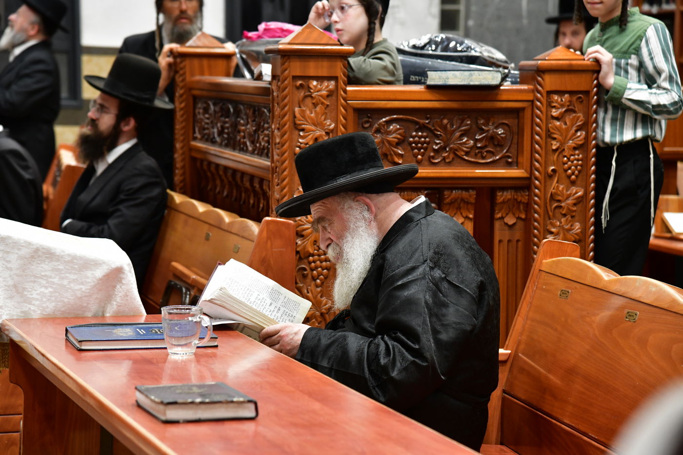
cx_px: 342
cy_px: 228
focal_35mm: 120
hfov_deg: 17.1
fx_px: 2276
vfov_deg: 11.4
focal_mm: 120
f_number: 5.6
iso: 3200
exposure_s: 1/100
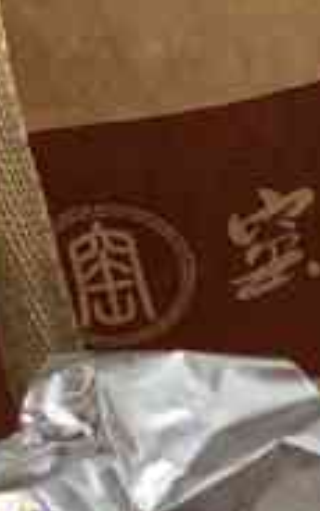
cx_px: 445
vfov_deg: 12.5
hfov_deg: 9.2
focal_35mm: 140
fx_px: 1954
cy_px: 1132
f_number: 1.8
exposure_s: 1/50
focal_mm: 4.25
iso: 200
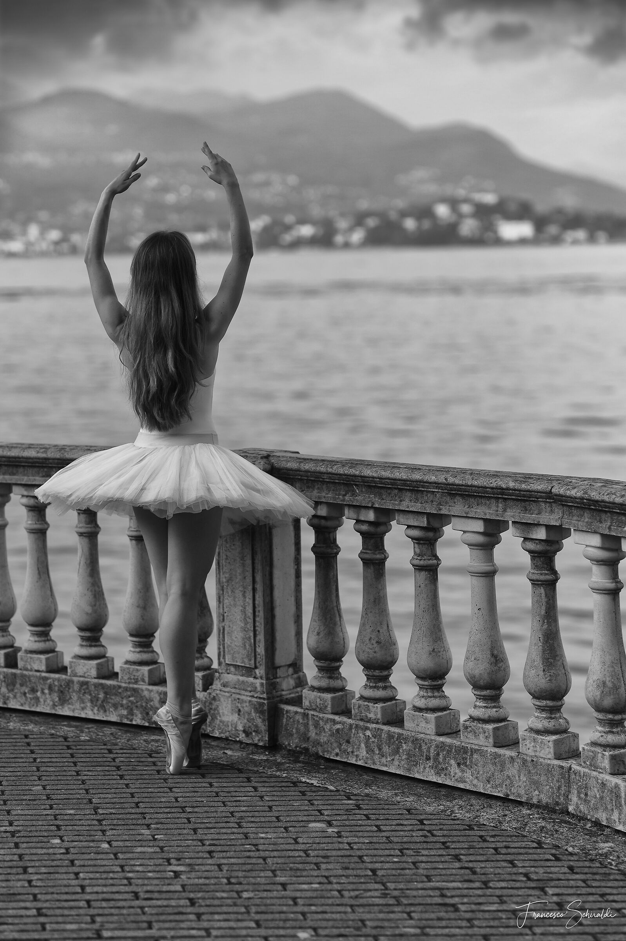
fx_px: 2220
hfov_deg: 16.1
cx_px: 313
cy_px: 470
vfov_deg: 23.9
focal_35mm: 85
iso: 100
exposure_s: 1/2500
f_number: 2.2
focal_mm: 85
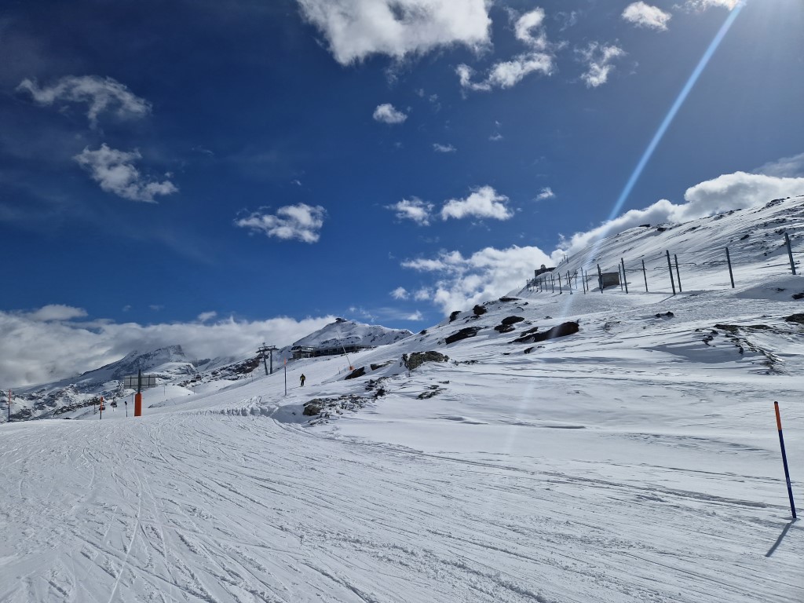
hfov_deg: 73.9
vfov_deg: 58.9
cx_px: 402
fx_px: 534
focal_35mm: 23
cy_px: 302
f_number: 1.8
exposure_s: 1/10528
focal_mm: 5.4
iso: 50
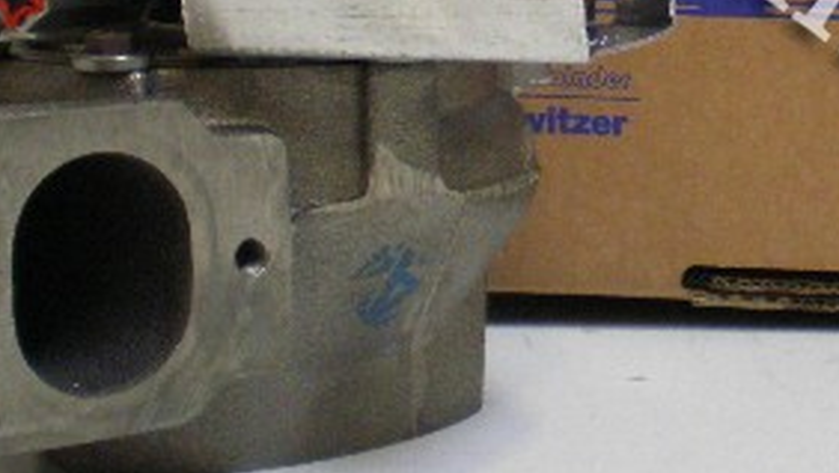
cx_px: 658
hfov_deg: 22.4
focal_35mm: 94
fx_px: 2092
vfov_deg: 12.5
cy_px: -164
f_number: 3.1
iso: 400
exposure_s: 1/15
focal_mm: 6.3
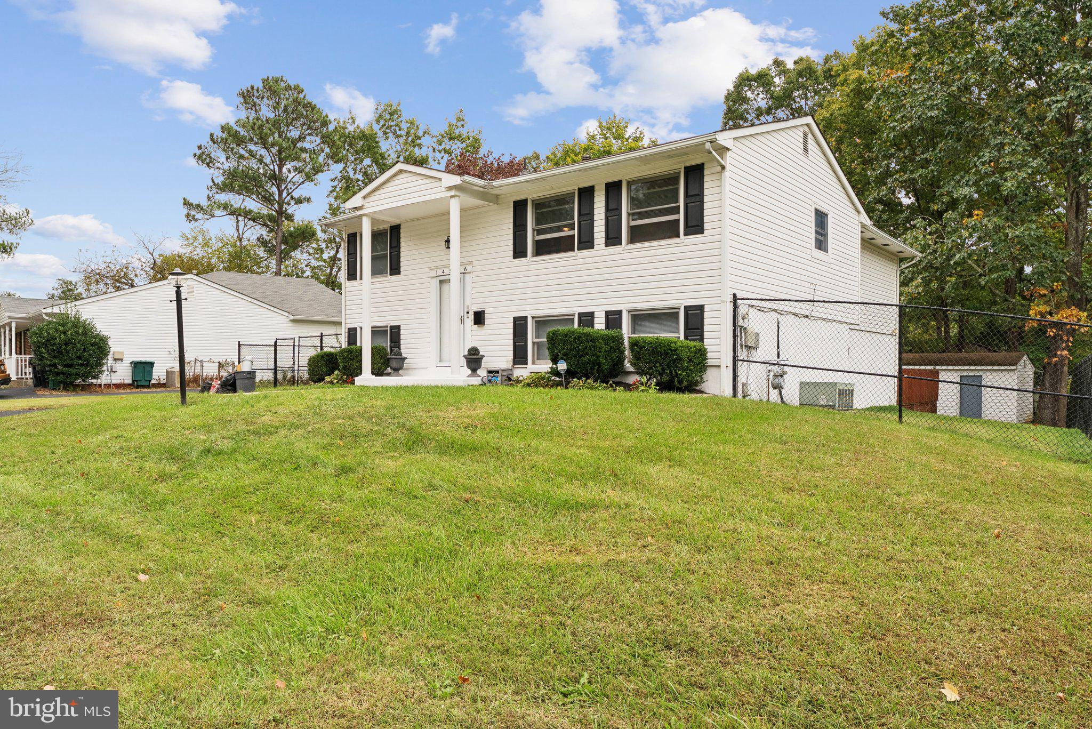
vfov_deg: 53.2
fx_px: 728
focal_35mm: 24
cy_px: 364
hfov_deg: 73.7
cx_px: 546
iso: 250
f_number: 9
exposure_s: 1/125
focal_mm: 24
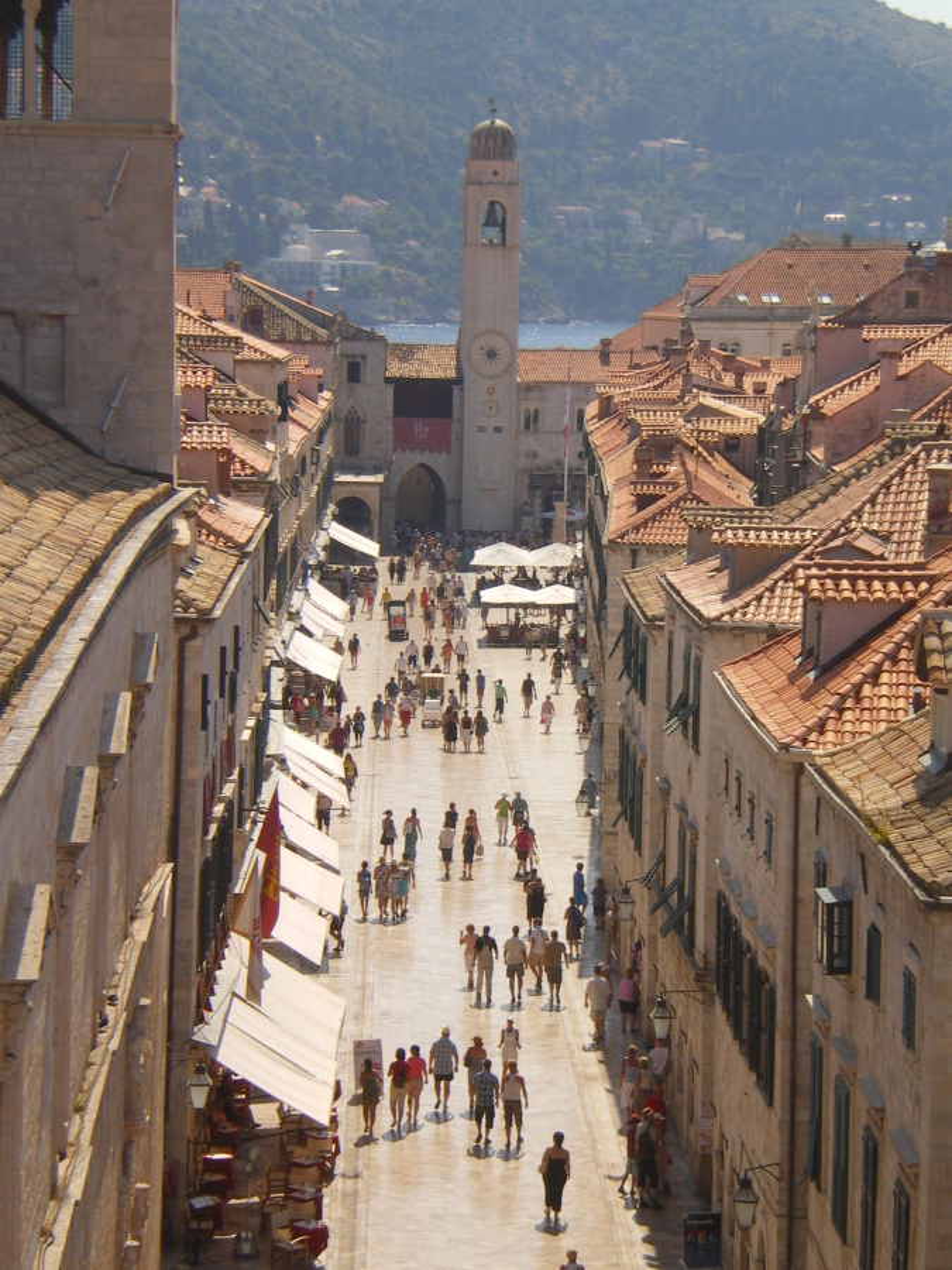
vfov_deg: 18.2
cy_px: 635
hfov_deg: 13.7
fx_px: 3960
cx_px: 476
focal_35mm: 108
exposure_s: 1/160
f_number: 8.5
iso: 50
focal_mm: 18.9
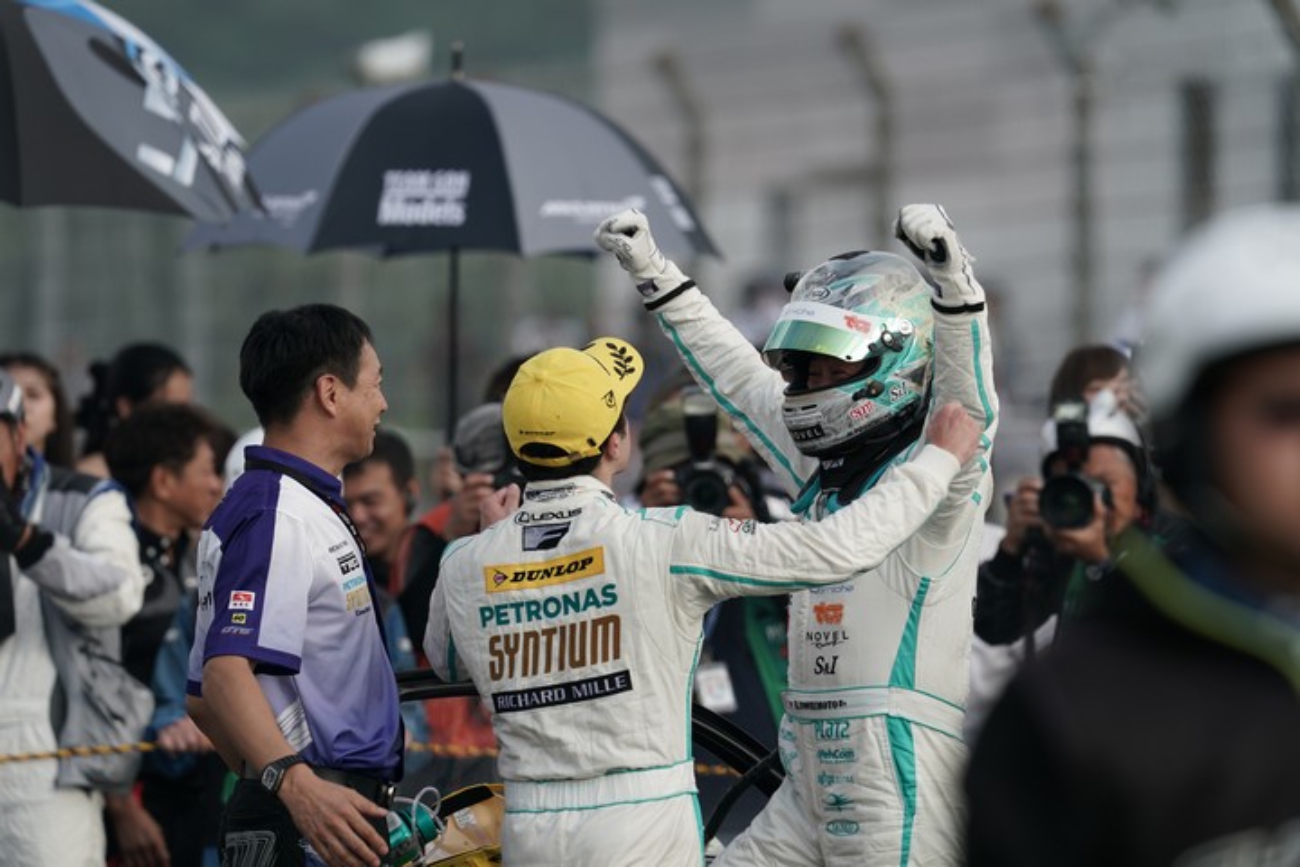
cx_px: 650
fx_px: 21665
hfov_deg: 3.4
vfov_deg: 2.3
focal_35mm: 600
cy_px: 434
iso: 200
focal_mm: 600
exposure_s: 1/250
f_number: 8
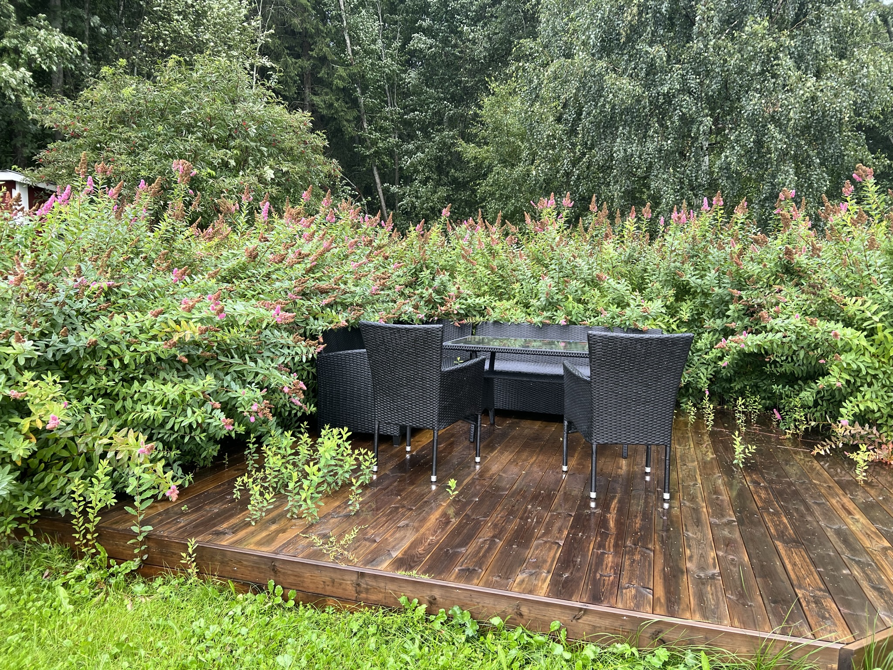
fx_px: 671
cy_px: 335
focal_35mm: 26
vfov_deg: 53.1
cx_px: 446
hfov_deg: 67.3
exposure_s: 1/121
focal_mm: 5.7
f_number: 1.5
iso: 50
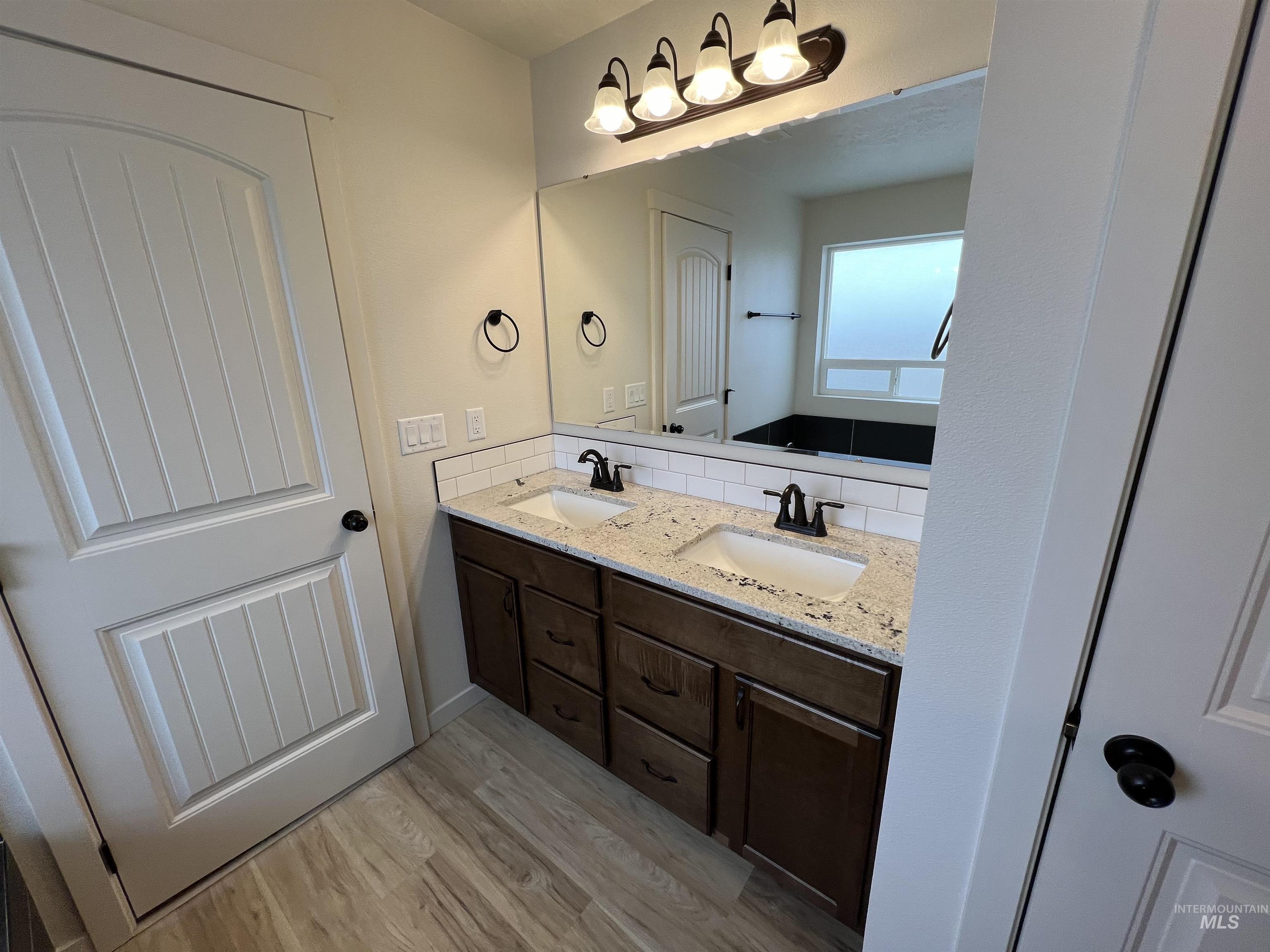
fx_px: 477
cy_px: 476
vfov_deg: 89.9
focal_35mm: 13
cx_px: 635
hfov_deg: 106.2
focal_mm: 1.57
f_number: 1.8
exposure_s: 1/120
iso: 64
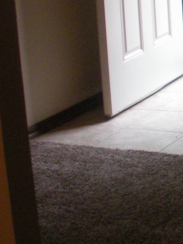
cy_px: 25
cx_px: 475
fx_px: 1000
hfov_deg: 9.1
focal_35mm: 142
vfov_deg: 13.8
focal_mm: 6.3
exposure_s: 1/123
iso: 316
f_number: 3.5
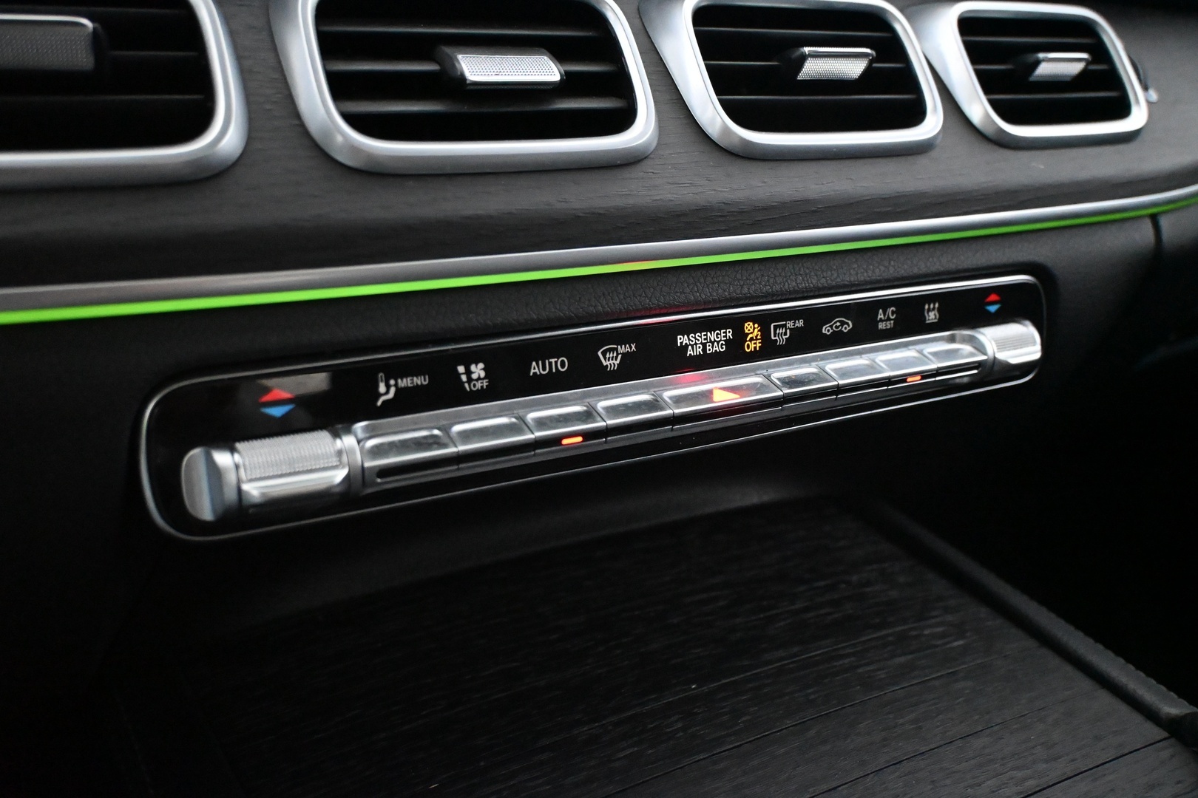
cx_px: 599
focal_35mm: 32
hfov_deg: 59.5
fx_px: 1048
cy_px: 399
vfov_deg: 41.7
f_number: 4
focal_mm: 21
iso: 9000
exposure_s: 1/60
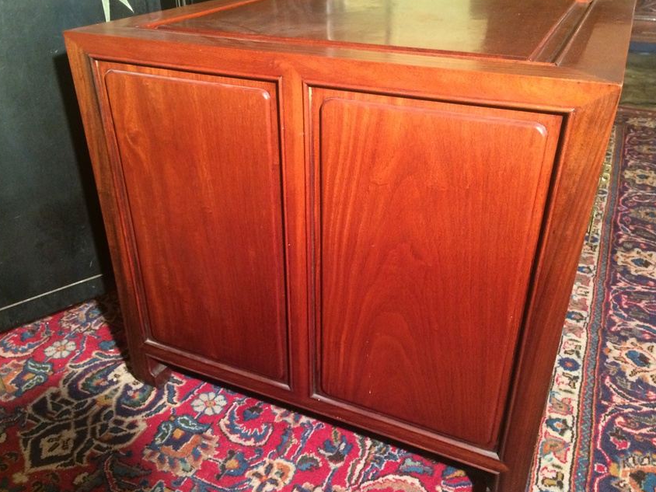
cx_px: 327
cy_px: 250
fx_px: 606
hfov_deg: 56.8
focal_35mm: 32
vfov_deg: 44.2
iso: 250
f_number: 2.2
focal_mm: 4.12
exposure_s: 1/30
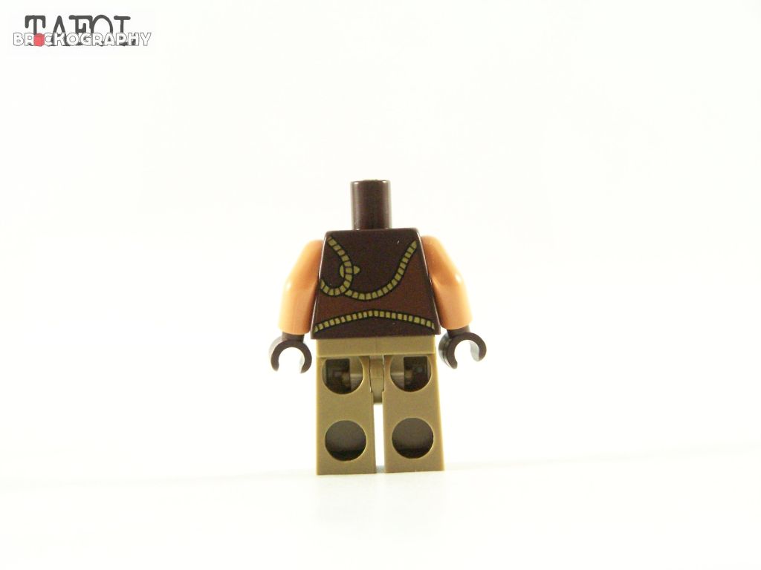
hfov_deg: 16.8
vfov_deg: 12.7
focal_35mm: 117
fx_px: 2572
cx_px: 380
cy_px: 285
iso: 400
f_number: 3.6
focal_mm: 19.4
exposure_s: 1/60
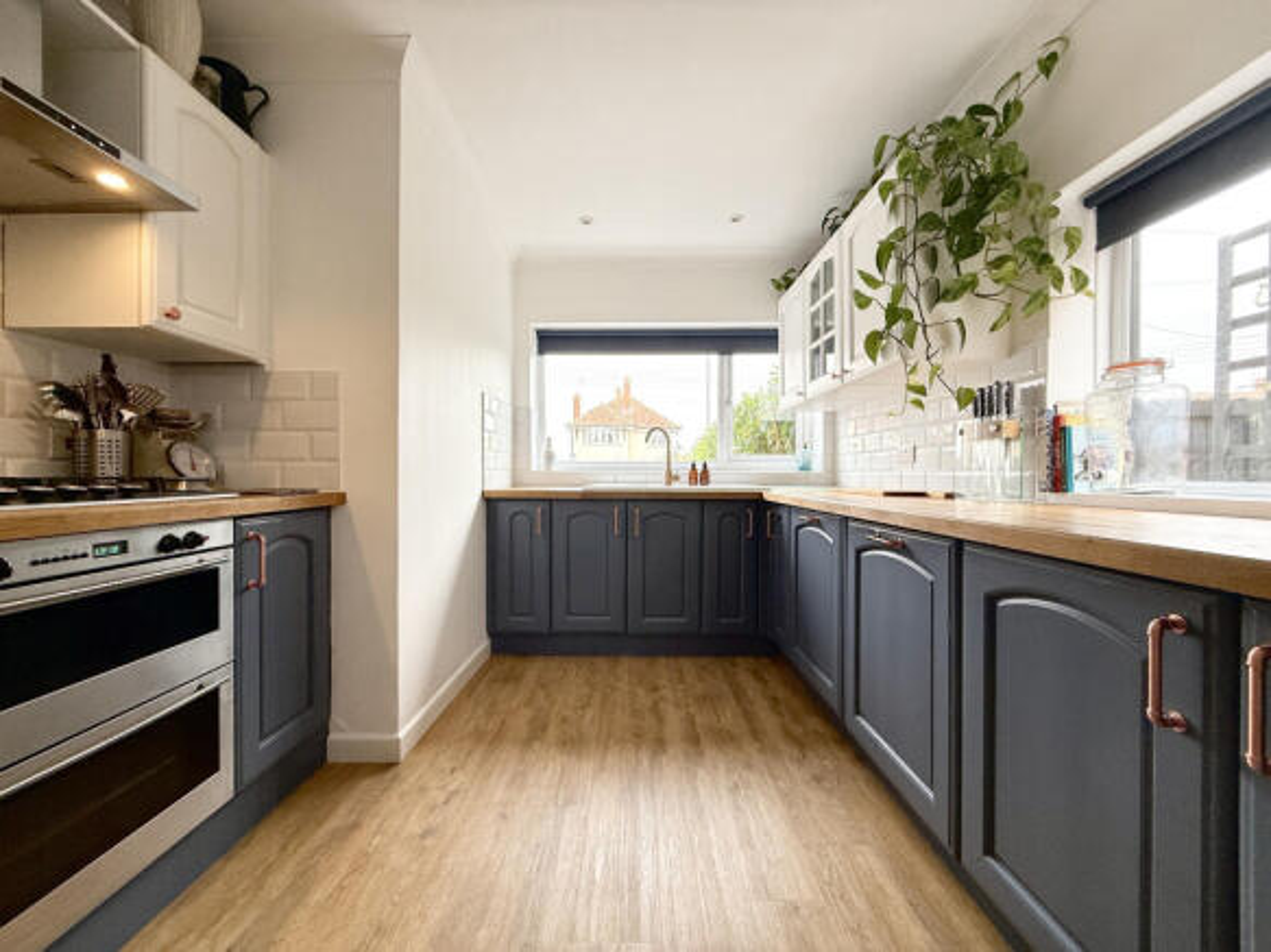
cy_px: 476
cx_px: 636
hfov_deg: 102.1
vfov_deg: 85.7
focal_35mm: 14
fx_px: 514
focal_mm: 2.22
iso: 50
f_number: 2.2
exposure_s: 1/99
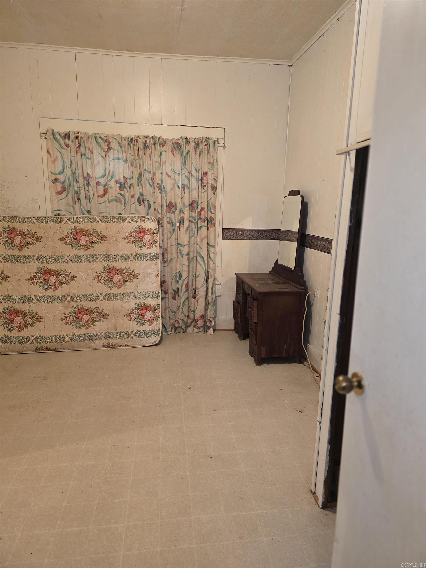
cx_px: 213
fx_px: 377
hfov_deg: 58.9
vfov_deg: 73.9
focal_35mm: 23
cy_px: 284
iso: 640
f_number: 1.7
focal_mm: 6.3
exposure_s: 1/60
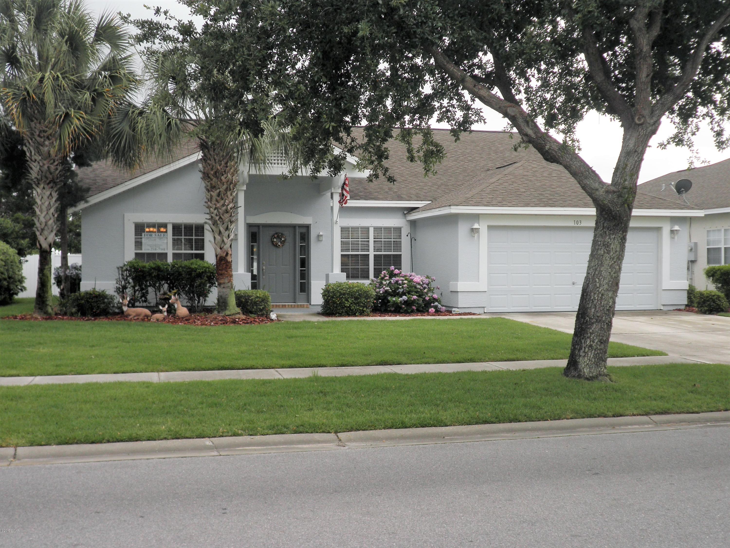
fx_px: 949
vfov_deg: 32.2
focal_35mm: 45
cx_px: 365
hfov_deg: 42.1
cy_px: 274
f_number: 4.4
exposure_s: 1/160
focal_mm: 8.2
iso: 64
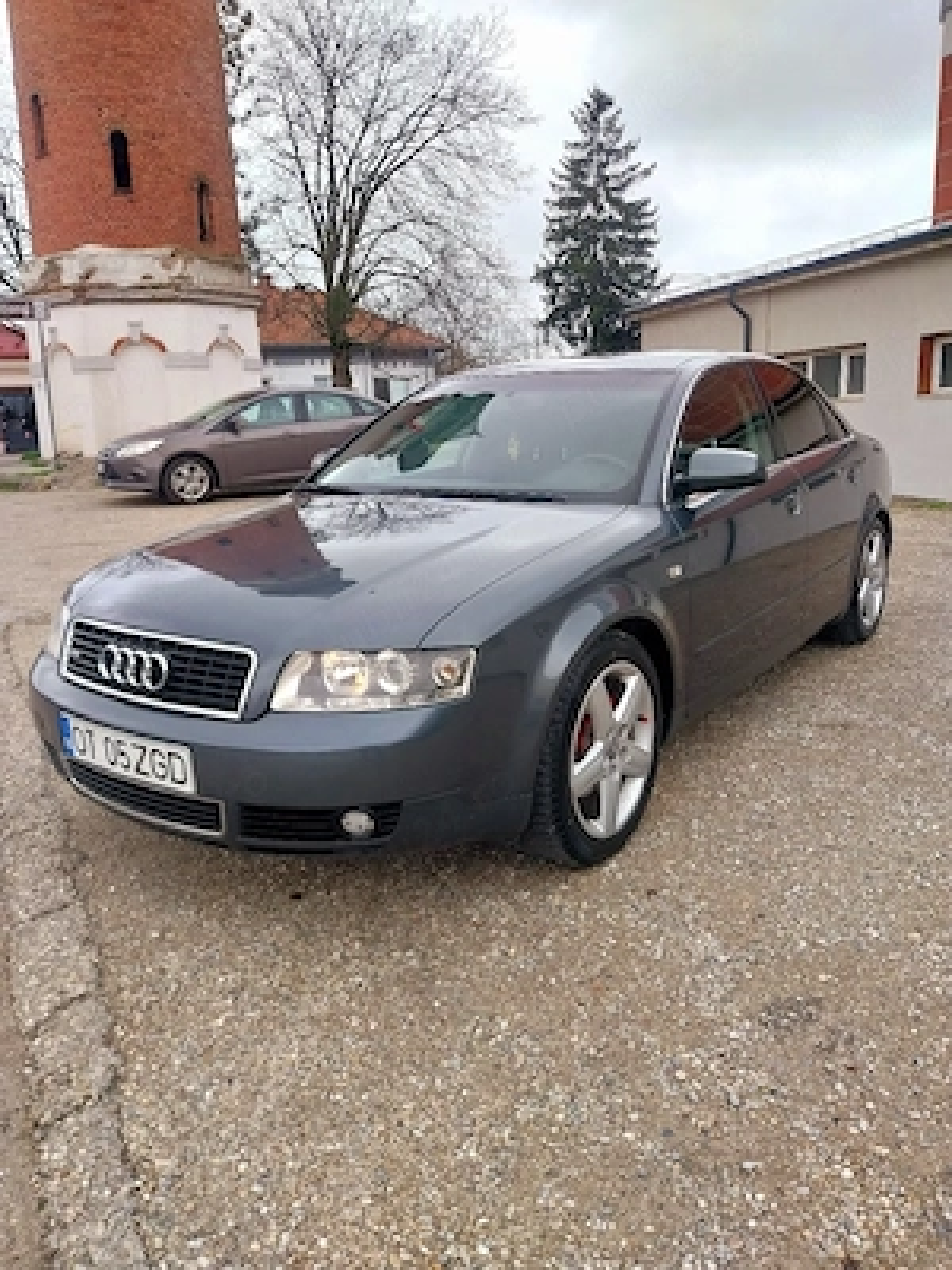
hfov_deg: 53.1
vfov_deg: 67.3
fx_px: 953
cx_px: 476
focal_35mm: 26
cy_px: 635
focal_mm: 4
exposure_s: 1/400
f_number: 1.8
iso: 25
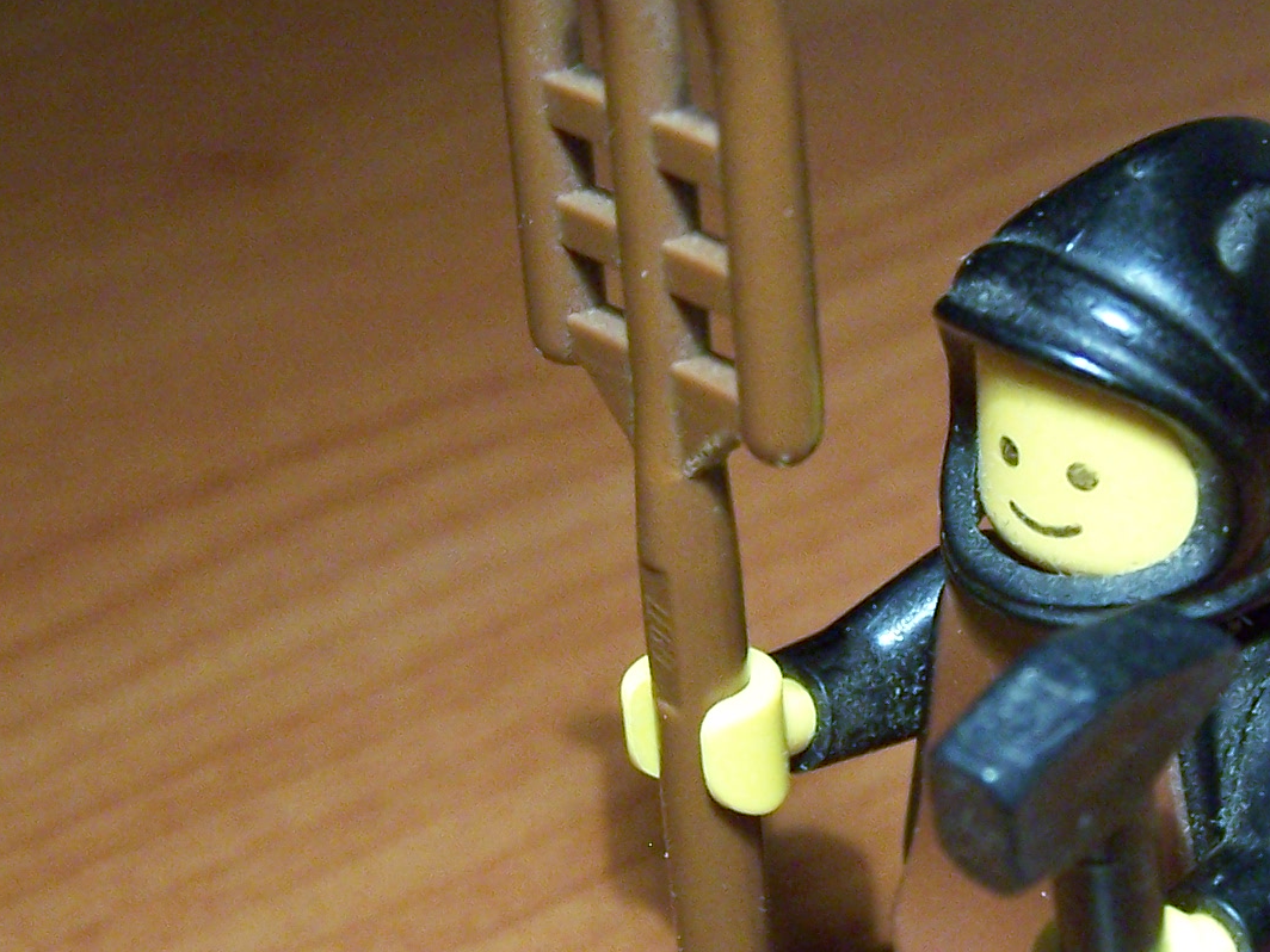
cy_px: 616
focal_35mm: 92
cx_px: 1028
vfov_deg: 16.0
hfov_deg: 21.0
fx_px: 3375
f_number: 2.8
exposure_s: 1/20
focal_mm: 6.3
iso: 140
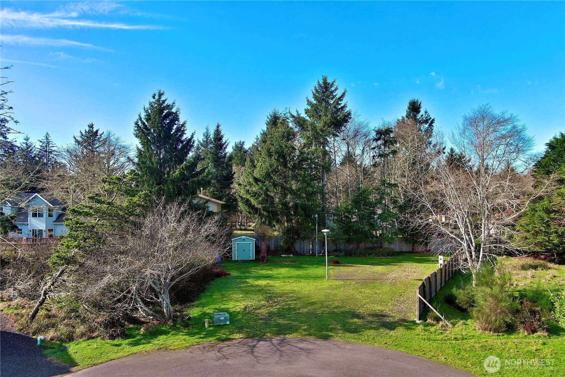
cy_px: 188
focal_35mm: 29
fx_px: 455
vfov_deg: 45.0
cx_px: 282
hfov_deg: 63.7
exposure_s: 1/945
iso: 100
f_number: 2.8
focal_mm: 10.57
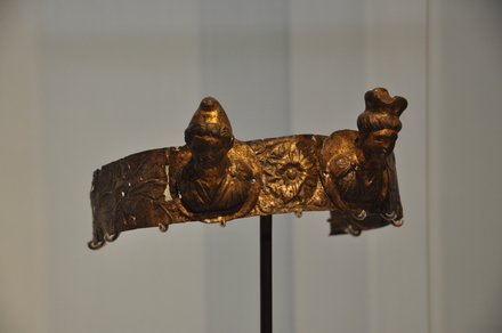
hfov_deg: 19.5
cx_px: 251
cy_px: 166
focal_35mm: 105
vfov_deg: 13.0
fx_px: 1462
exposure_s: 1/80
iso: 500
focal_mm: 70
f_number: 5
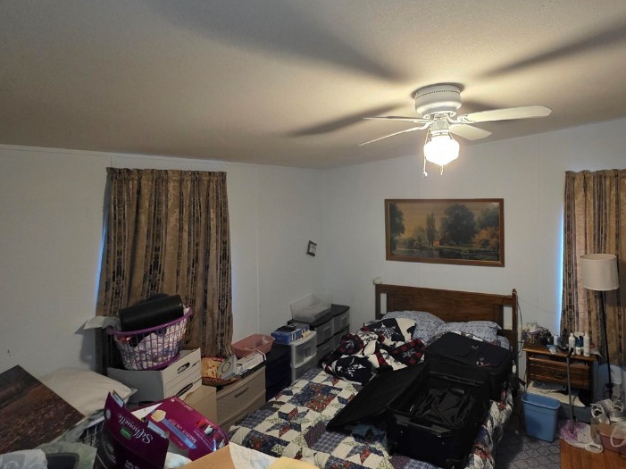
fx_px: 343
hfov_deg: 82.2
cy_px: 195
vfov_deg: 68.1
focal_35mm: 19
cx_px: 410
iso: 800
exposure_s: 1/60
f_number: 1.9
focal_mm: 2.2
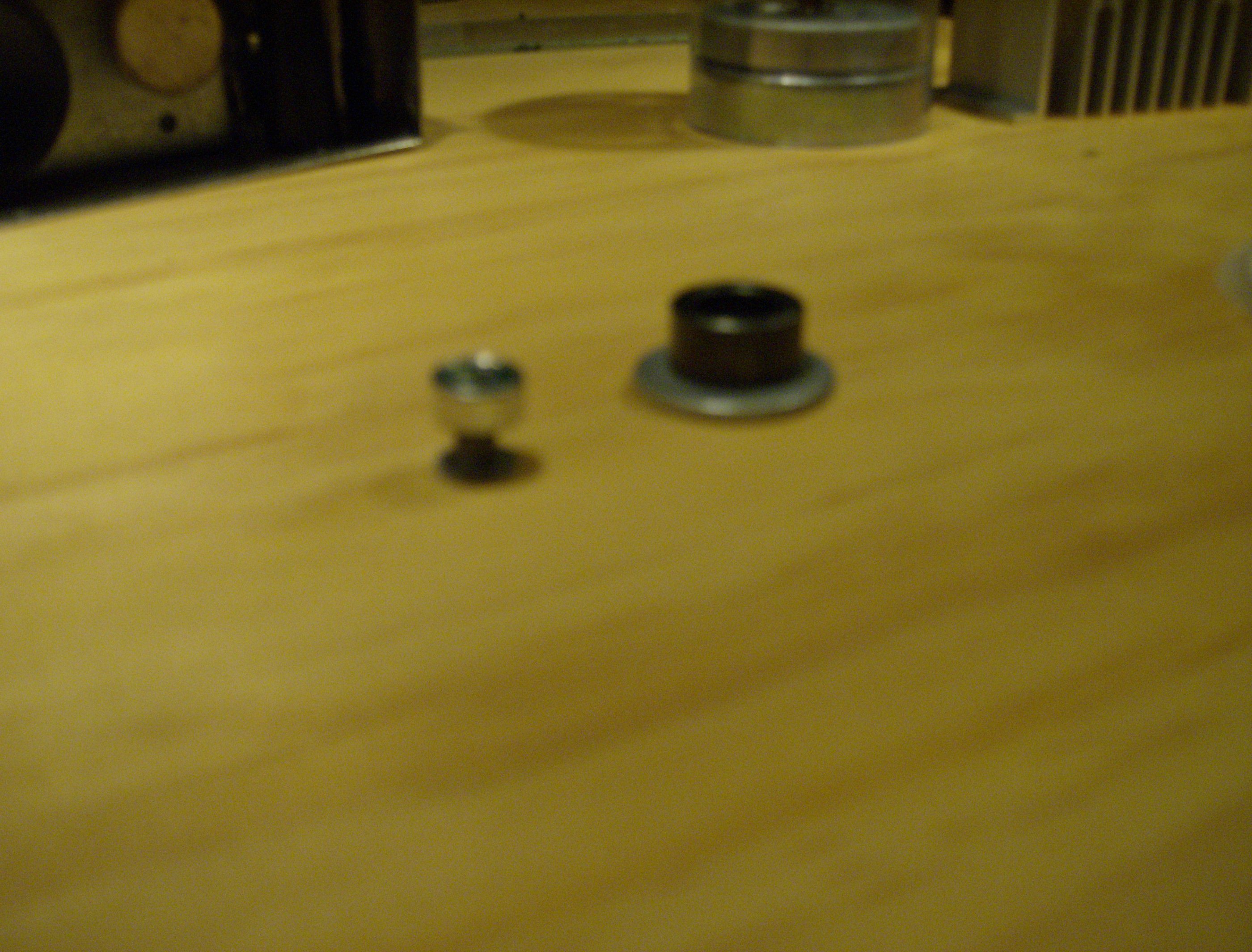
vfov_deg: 40.0
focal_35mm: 36
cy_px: 476
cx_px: 626
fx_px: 1308
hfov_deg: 51.1
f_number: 2.8
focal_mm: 6
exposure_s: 1/64
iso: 164
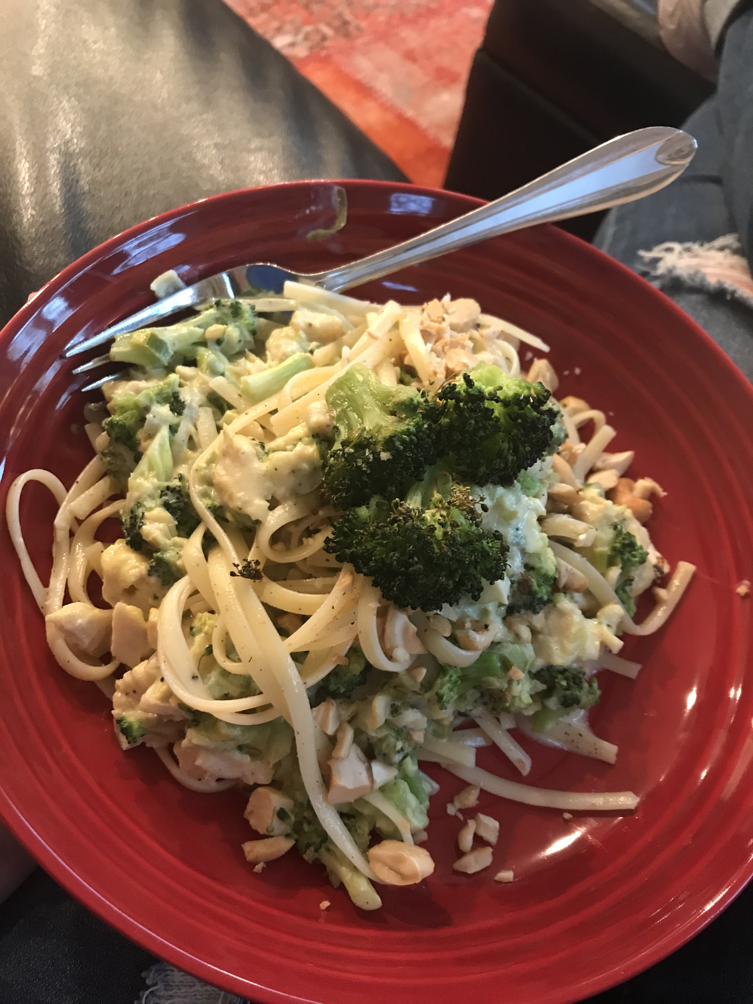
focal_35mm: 28
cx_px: 376
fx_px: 812
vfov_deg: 63.4
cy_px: 502
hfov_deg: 49.7
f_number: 1.8
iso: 100
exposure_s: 1/9
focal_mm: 3.99
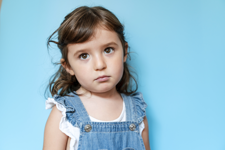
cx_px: 112
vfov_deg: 29.3
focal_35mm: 46
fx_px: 288
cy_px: 75
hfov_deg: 42.7
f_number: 3.2
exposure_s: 1/160
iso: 640
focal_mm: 46
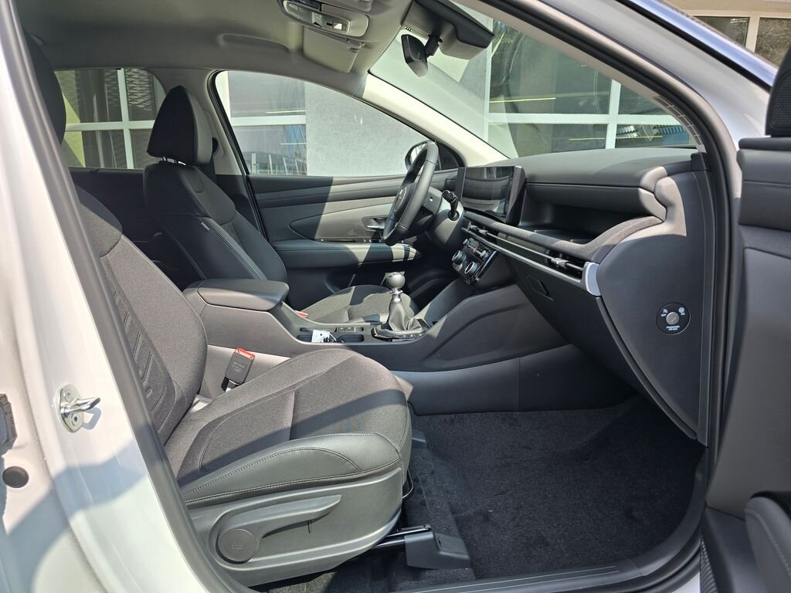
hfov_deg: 73.9
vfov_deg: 58.9
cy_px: 296
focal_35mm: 23
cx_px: 396
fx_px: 526
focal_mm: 6.3
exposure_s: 1/200
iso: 12
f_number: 1.7
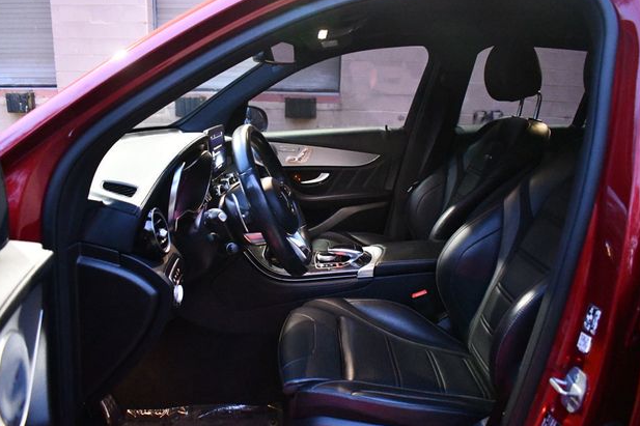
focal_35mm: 28
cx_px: 317
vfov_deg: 46.4
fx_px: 498
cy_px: 207
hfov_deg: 65.5
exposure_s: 1/30
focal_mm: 18
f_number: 3.5
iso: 12800
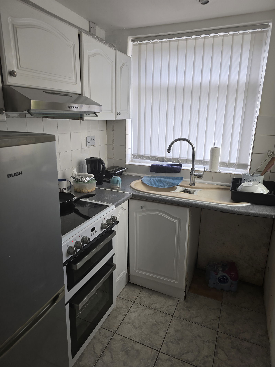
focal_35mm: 23
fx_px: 244
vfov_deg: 73.9
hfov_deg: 58.9
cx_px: 138
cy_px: 184
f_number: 1.7
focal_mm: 6.3
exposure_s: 1/180
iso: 50
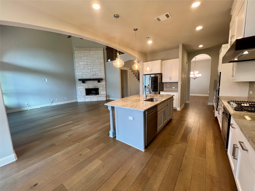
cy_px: 96
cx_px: 128
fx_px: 96
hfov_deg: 106.2
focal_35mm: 13
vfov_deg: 89.9
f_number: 1.8
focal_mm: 1.57
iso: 200
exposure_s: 1/120
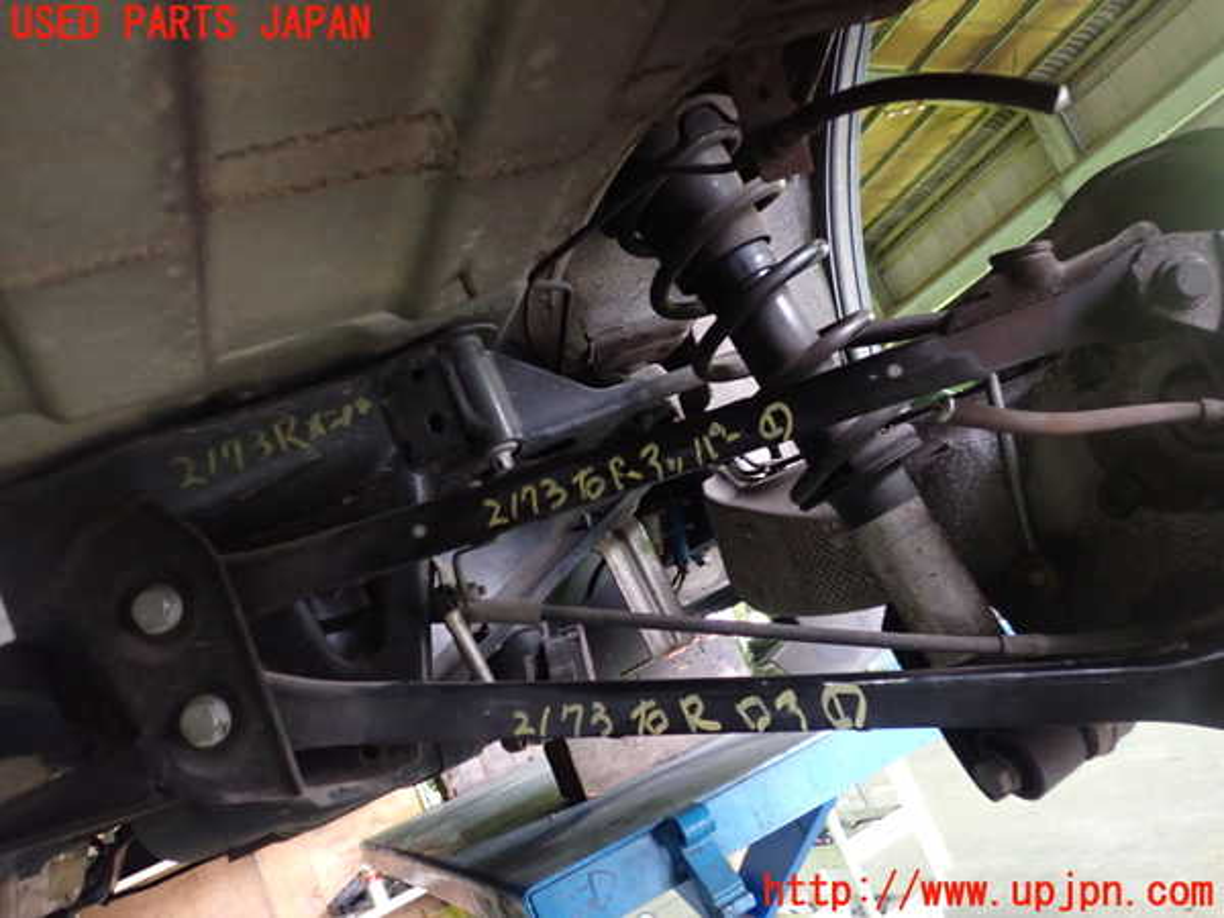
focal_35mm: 30
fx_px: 1061
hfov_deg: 60.0
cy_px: 459
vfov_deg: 46.8
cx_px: 612
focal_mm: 5.4
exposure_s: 1/13
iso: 800
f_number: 2.3
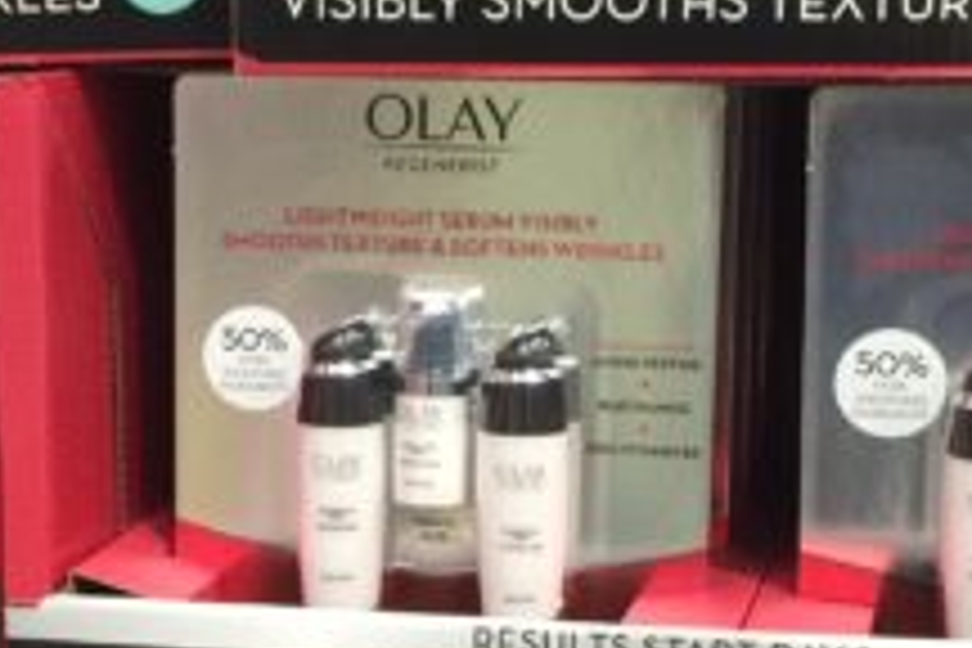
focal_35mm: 107
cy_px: 567
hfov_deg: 19.0
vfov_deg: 12.7
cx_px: 297
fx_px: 2889
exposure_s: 1/30
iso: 100
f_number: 2.2
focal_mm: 4.15
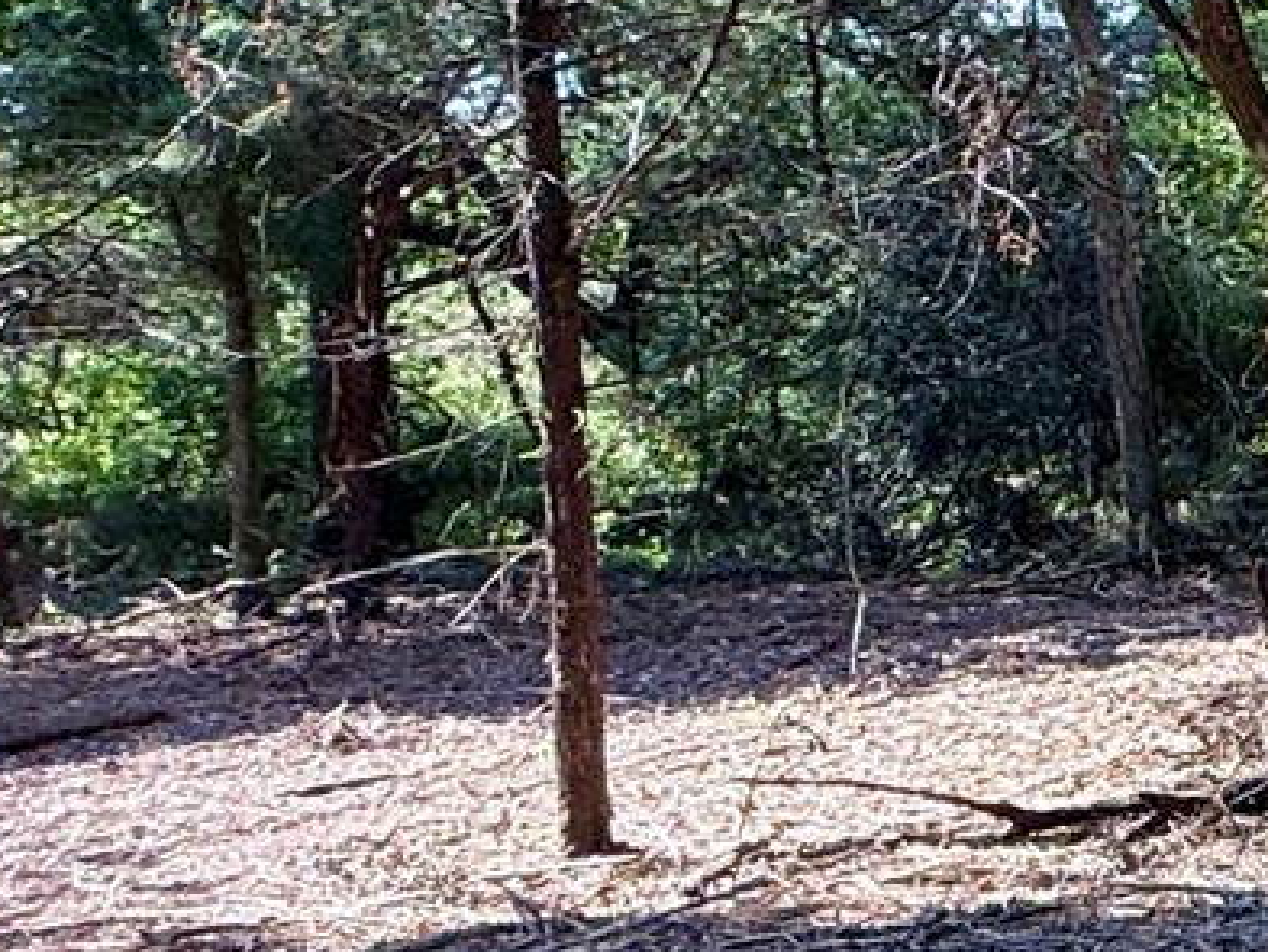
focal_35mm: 73
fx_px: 2675
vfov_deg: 20.0
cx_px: 2484
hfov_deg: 18.4
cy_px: 184
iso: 50
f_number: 2.2
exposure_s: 1/244
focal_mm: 2.22
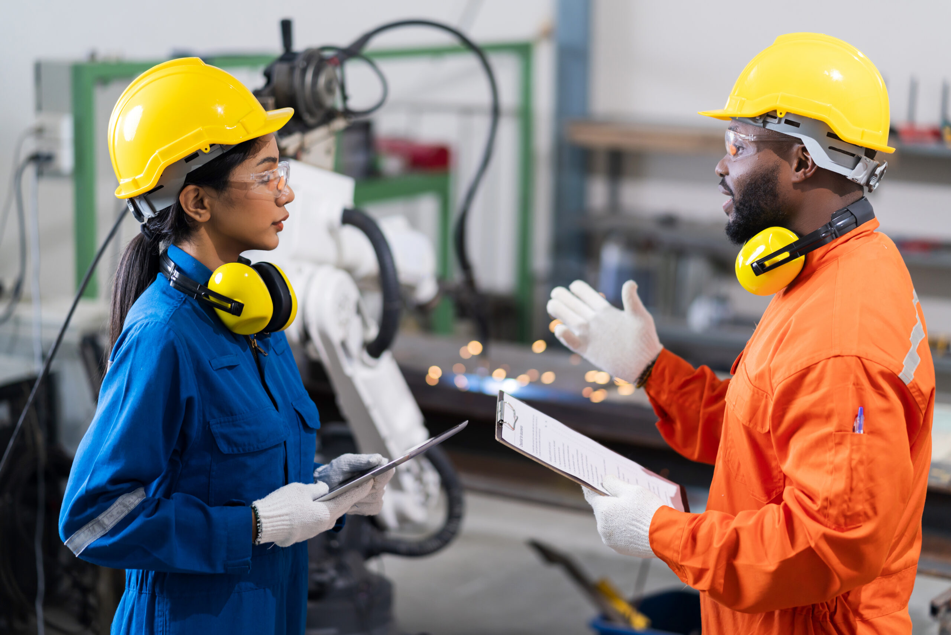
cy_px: 318
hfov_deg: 23.9
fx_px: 2246
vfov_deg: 16.1
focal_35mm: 85
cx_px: 476
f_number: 1.8
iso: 250
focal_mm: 85
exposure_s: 1/200
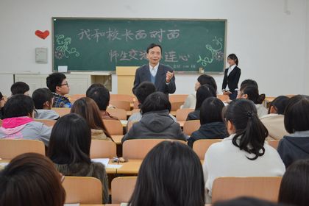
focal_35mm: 48
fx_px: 412
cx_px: 154
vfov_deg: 28.1
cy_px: 103
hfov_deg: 41.1
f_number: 4.8
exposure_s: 1/25
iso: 400
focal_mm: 32
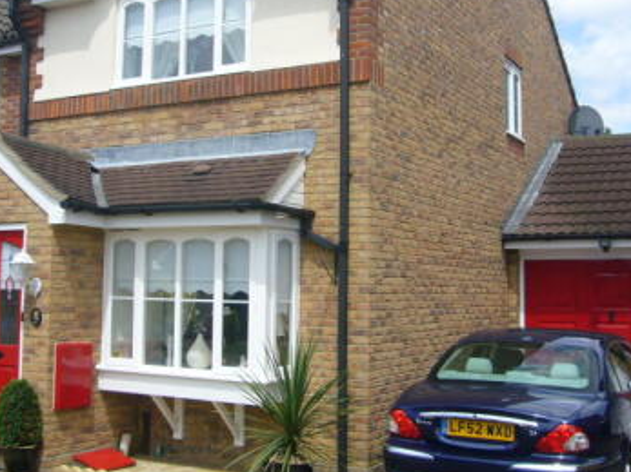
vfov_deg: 30.9
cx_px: 319
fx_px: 856
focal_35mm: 47
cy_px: 224
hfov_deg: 40.4
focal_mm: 4.6
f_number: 5.6
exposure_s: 1/250
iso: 80
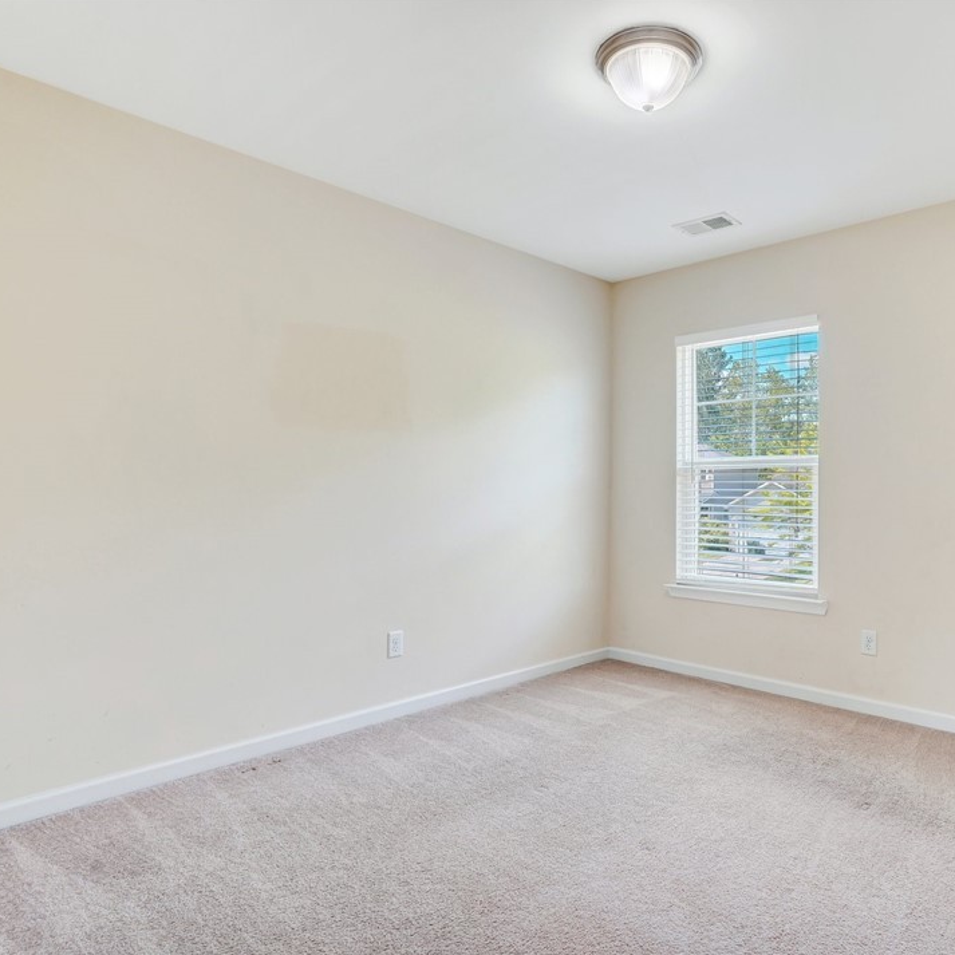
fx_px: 707
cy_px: 478
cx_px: 601
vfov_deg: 68.1
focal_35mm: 23
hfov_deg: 67.0
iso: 320
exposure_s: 1/50
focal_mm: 17.5
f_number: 9
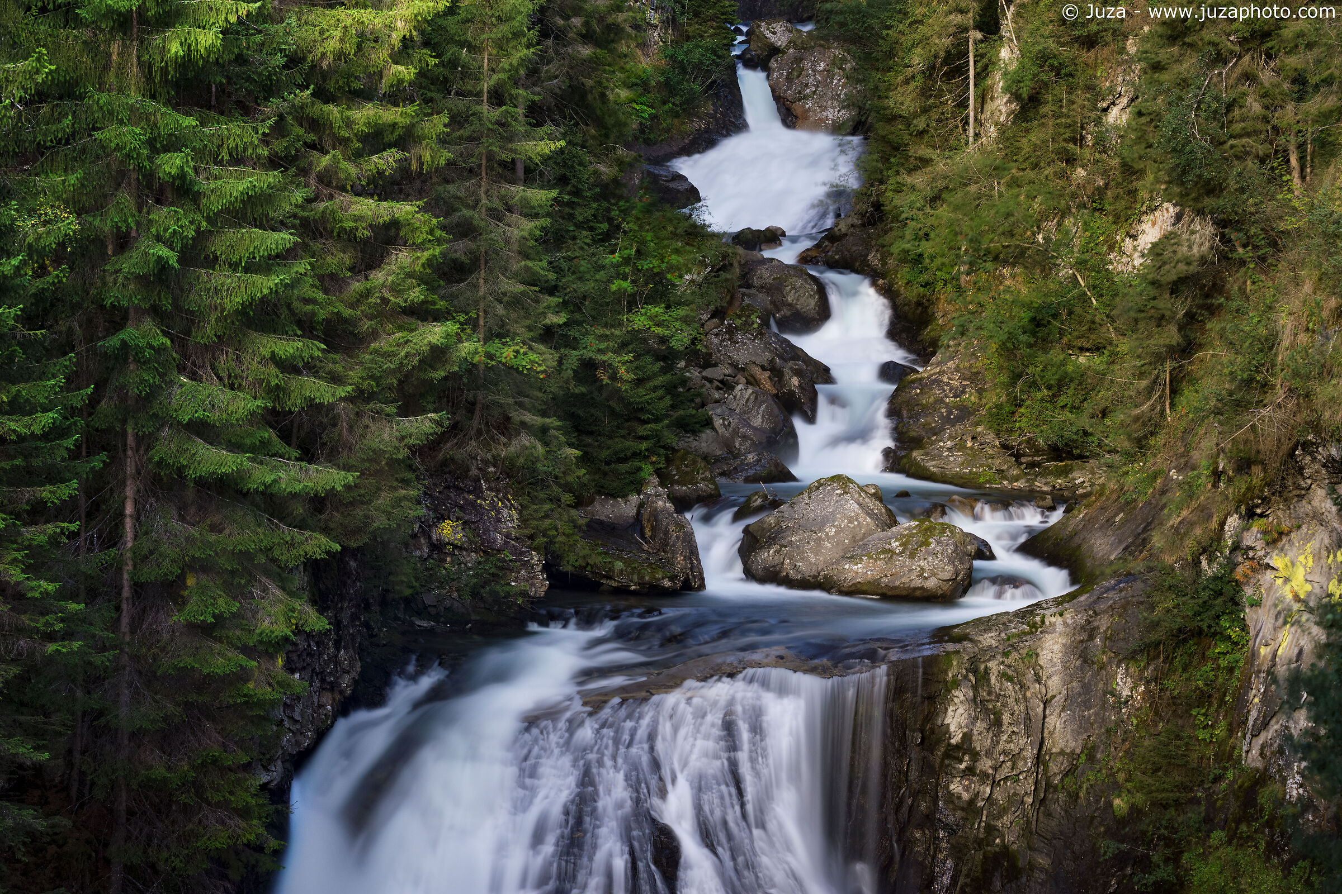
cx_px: 671
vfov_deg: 16.3
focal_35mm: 84
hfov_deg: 24.2
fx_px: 3131
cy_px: 447
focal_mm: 56
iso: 100
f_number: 8
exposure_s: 6
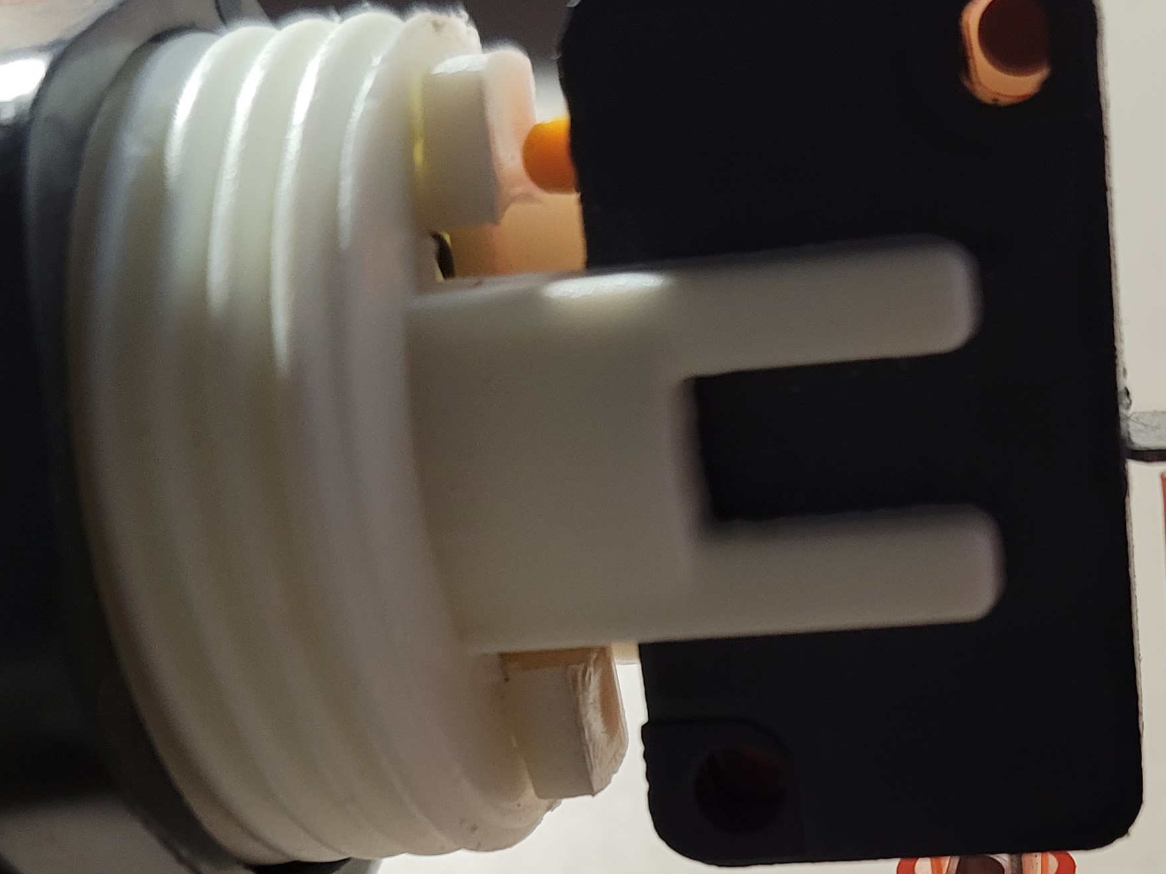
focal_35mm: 60
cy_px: 829
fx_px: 2021
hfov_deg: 31.7
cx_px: 842
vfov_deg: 23.6
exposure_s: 1/40
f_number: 1.8
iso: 250
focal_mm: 5.4
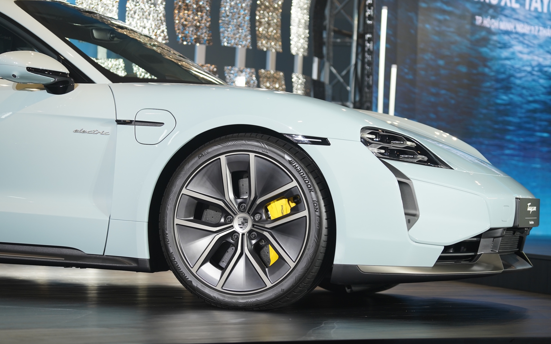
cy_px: 171
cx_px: 275
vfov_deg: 11.3
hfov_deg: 18.0
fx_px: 1742
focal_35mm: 116
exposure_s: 1/320
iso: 640
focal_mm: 113
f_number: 4
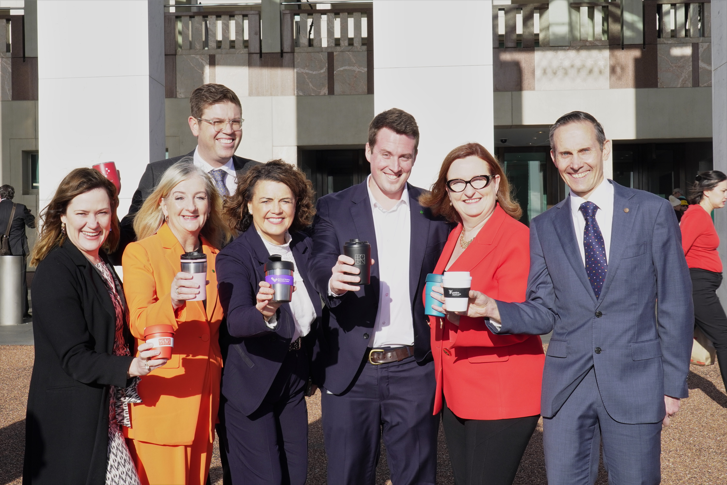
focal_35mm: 57
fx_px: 1151
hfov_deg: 35.1
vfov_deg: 23.8
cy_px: 242
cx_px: 364
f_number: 13
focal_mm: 38
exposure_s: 1/200
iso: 320
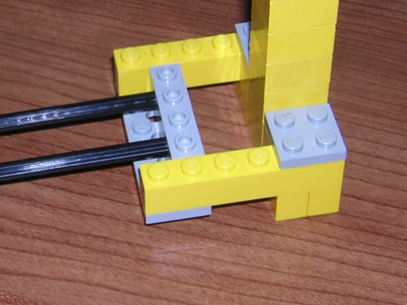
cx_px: 108
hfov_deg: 18.3
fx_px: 1258
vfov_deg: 13.8
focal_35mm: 107
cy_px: 87
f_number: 6.6
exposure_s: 1/60.1
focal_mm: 7.6
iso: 100
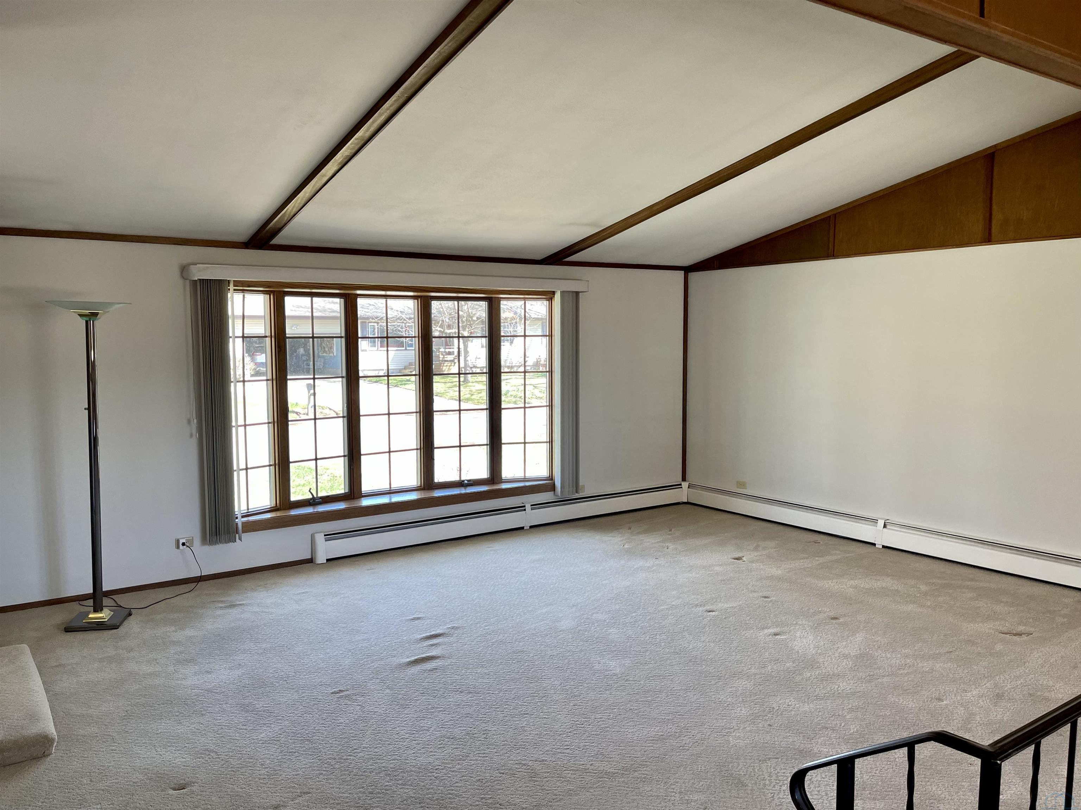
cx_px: 540
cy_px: 405
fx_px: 812
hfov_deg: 67.3
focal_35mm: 26
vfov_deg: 53.1
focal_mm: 5.1
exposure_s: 1/120
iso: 80
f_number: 1.6
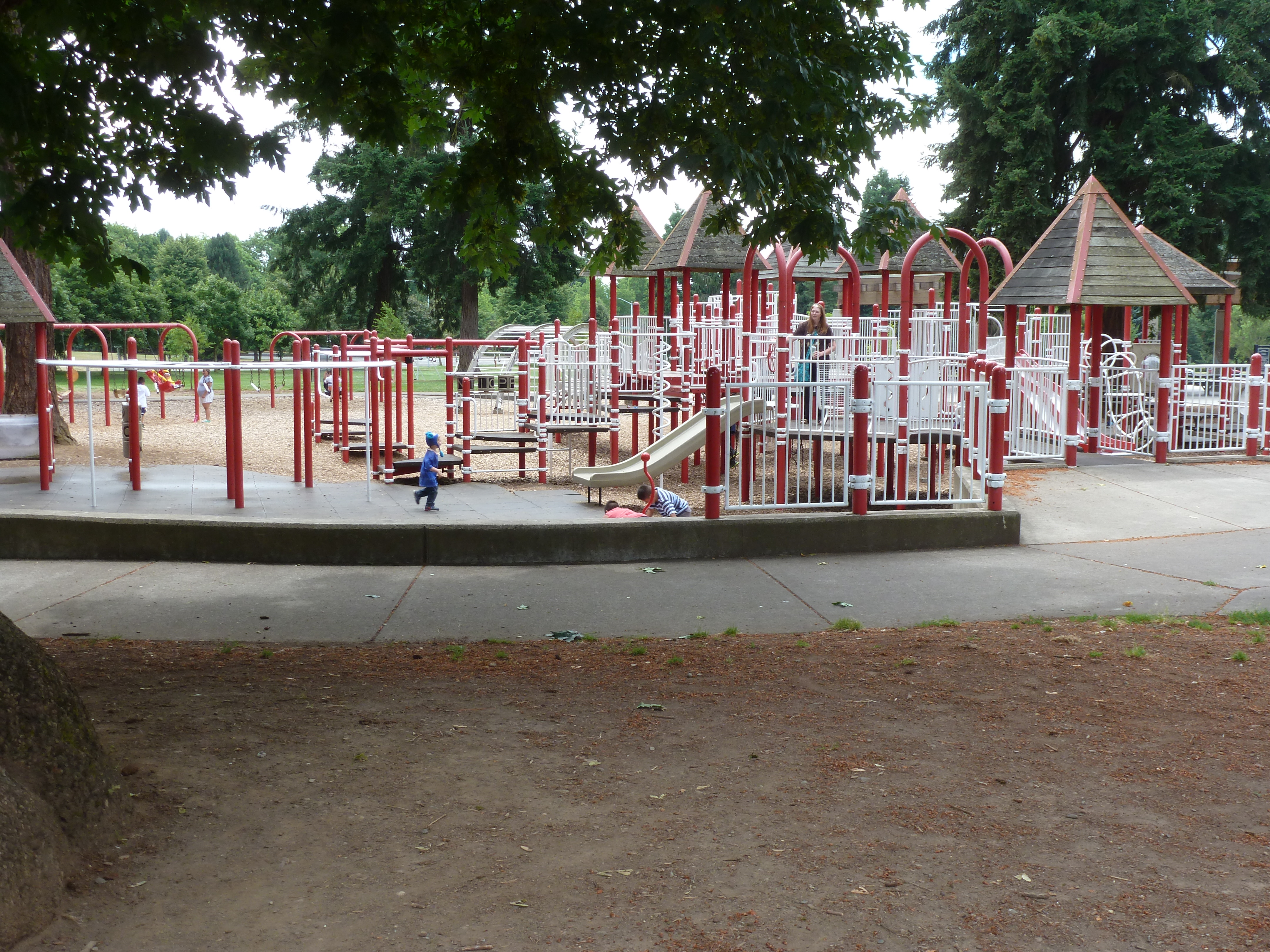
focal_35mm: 36
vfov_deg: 39.7
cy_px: 476
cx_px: 635
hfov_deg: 51.4
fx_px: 1321
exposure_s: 1/125
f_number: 4
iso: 100
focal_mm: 6.4
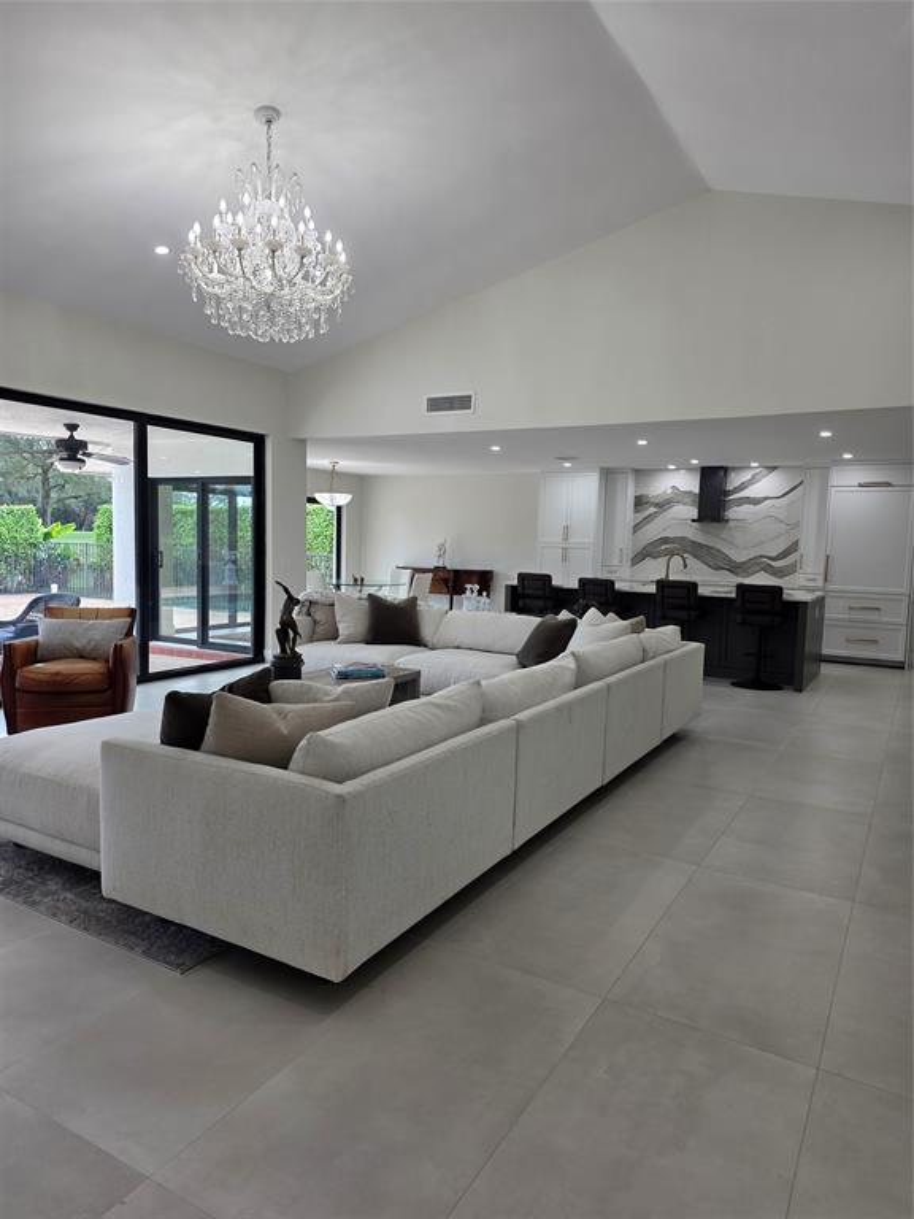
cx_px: 457
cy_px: 610
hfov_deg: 58.9
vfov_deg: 73.9
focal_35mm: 23
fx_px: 810
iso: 50
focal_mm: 6.25
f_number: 1.7
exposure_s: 1/120
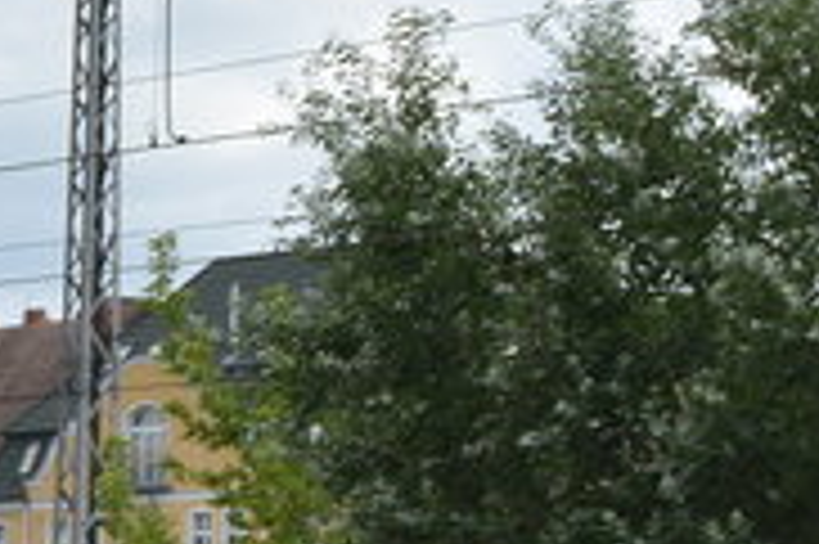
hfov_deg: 7.2
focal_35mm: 257
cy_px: 1048
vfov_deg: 5.2
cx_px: -1508
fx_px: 5841
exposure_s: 1/640
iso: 320
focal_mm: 26
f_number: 8
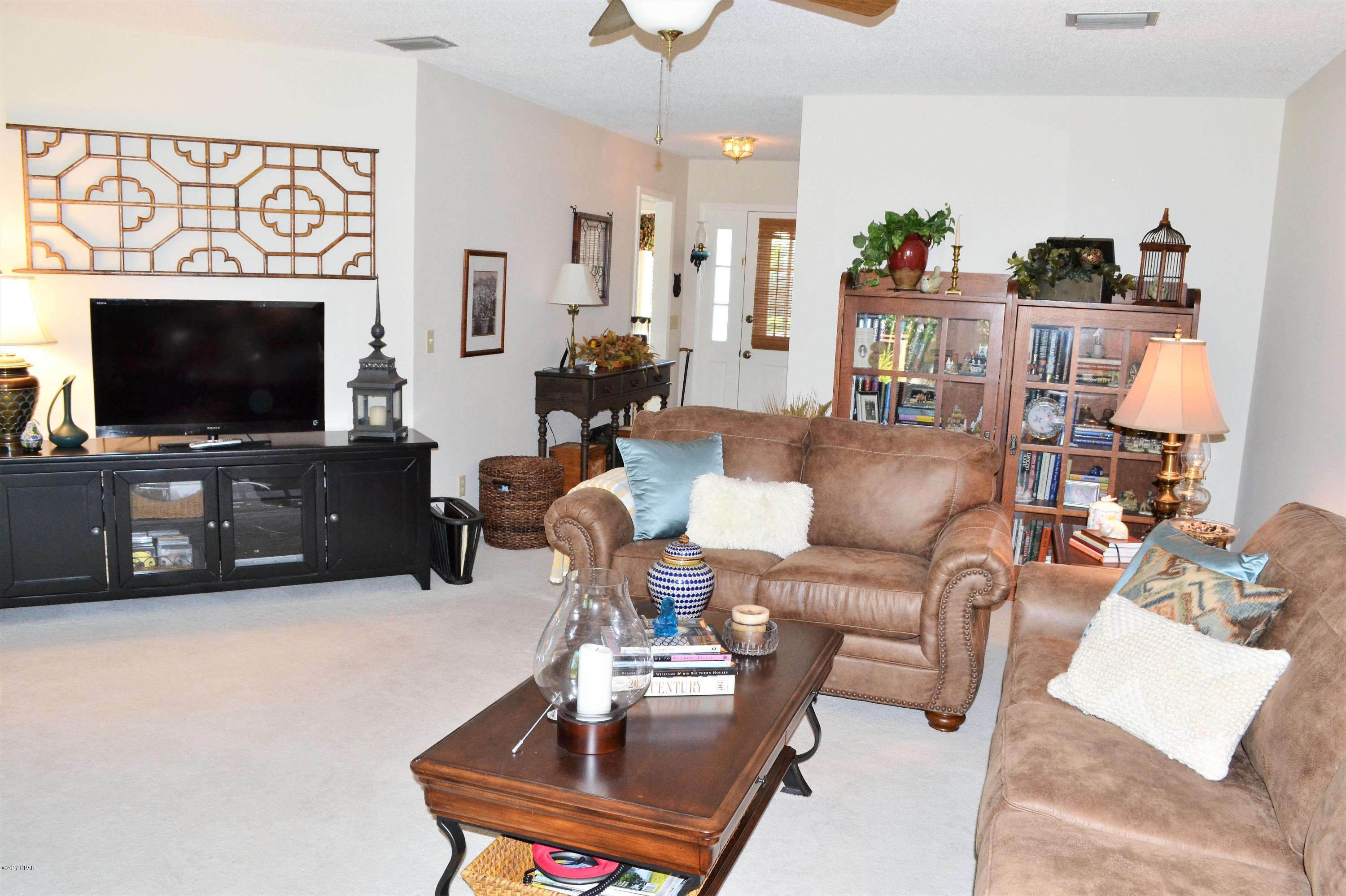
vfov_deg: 47.9
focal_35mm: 27
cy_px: 448
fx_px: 1009
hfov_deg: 67.4
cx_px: 673
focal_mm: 18
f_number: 8
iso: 800
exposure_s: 1/60
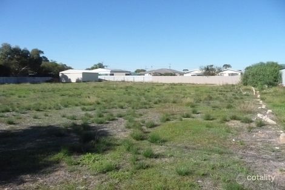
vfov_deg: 46.4
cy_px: 95
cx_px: 142
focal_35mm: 28
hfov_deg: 65.5
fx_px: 222
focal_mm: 4.7
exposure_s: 1/1600
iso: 800
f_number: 8
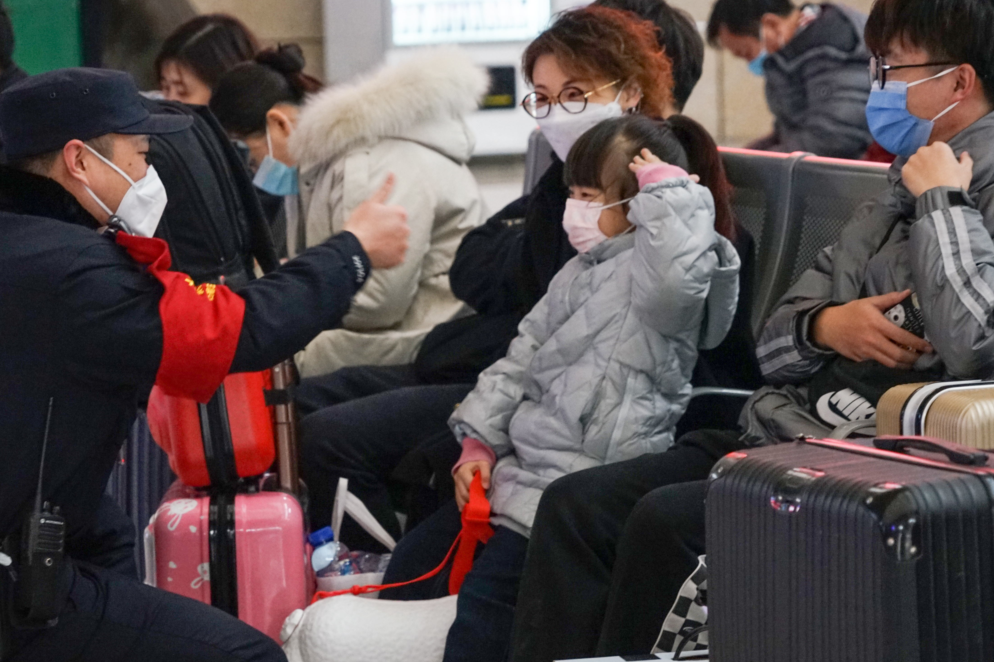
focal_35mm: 172
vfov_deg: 8.0
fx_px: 4749
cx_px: 463
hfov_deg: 11.9
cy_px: 418
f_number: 6.3
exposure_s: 1/80
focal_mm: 126
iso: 3200
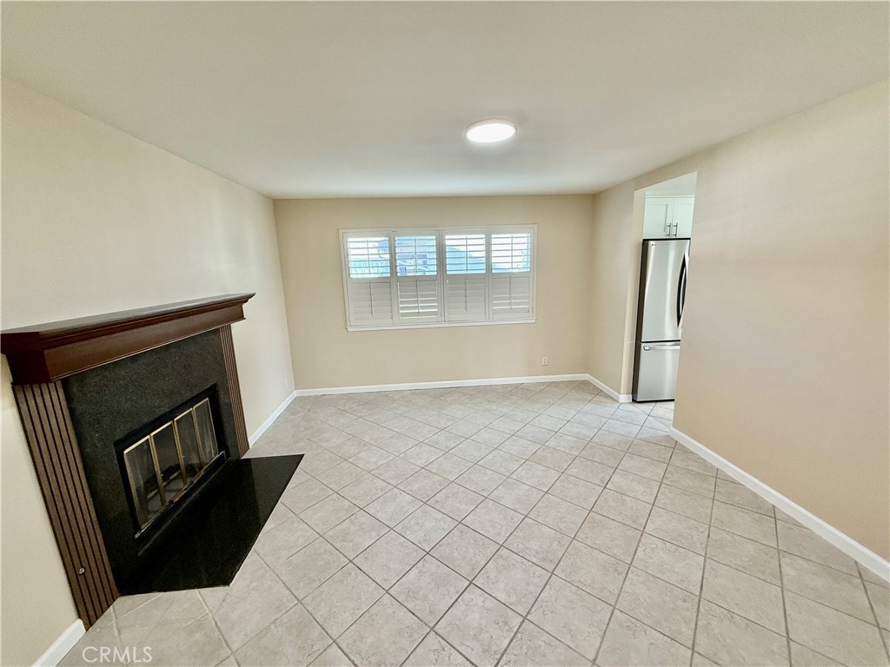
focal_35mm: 14
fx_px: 360
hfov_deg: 102.1
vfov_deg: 85.7
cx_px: 445
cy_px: 334
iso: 250
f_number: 2.2
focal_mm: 2.22
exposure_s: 1/120
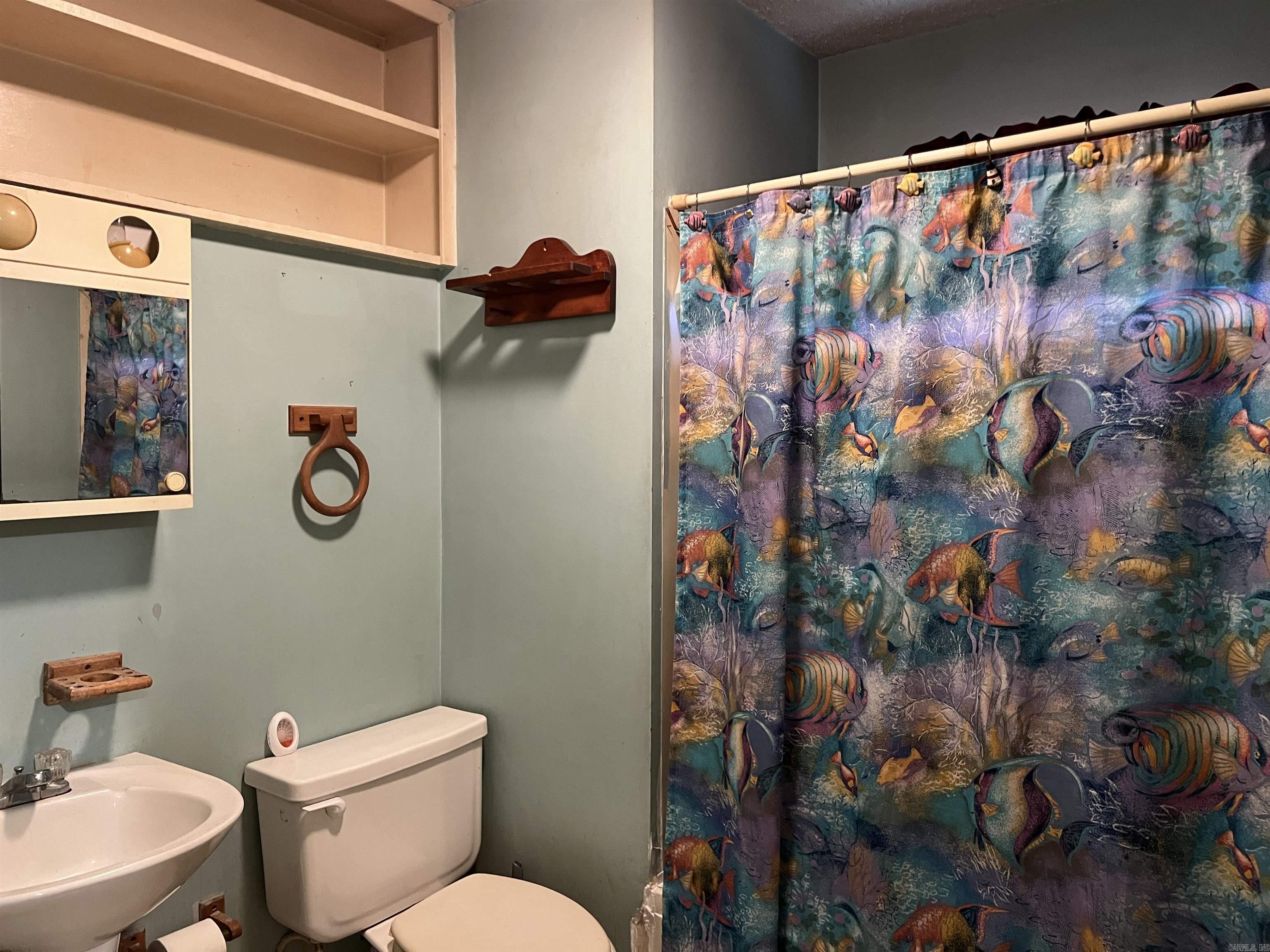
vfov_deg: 53.1
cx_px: 635
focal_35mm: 26
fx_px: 954
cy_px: 476
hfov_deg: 67.3
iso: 400
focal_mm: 5.7
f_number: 1.5
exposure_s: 1/40
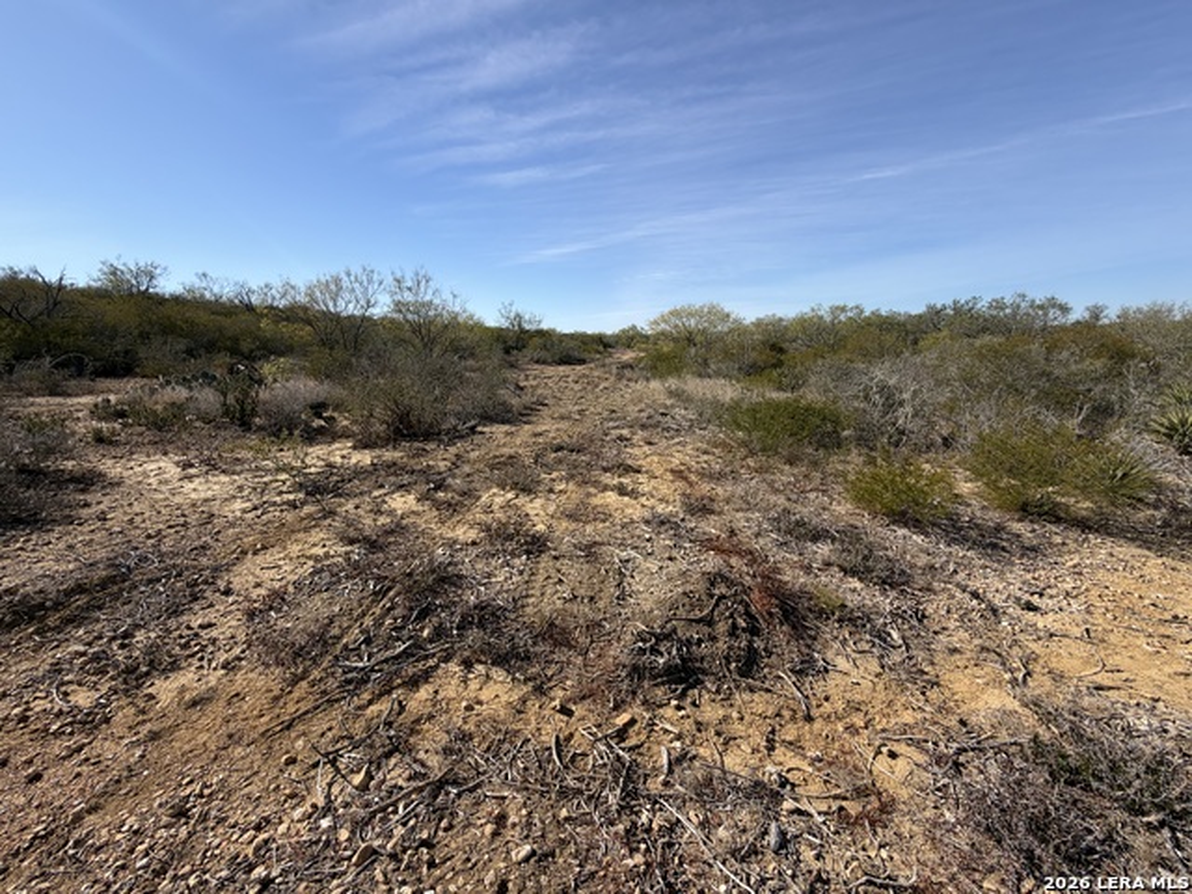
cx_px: 596
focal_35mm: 14
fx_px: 482
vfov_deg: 85.7
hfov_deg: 102.1
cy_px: 447
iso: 20
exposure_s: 1/876
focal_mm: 2.22
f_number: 2.2
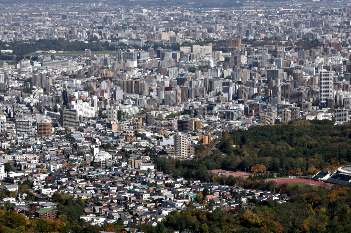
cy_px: 117
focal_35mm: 121
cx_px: 175
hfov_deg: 16.9
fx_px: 1179
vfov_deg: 11.3
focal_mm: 80
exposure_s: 1/250
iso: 100
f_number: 10
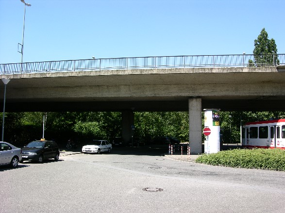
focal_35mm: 35
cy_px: 106
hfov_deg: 52.6
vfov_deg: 40.7
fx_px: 288
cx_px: 142
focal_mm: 8.9
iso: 50
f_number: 7.1
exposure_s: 1/98.1
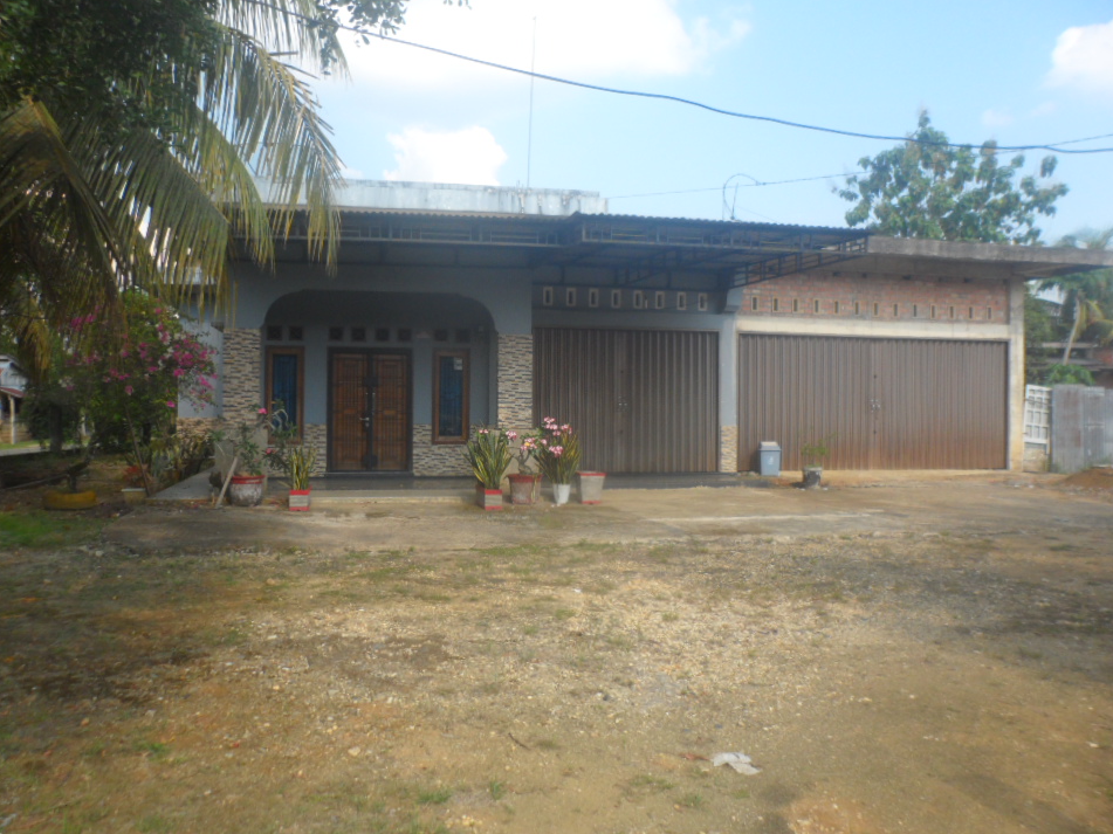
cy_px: 404
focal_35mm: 28
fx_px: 900
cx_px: 516
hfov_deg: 63.4
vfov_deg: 49.7
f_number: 3.3
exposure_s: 1/500
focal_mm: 4.9
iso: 80
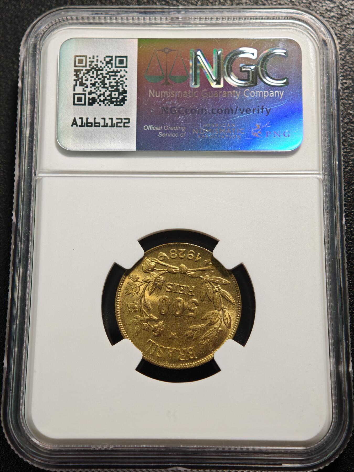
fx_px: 818
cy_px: 236
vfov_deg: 32.2
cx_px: 177
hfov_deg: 24.4
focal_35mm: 60
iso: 640
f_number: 2
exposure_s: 1/107
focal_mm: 9
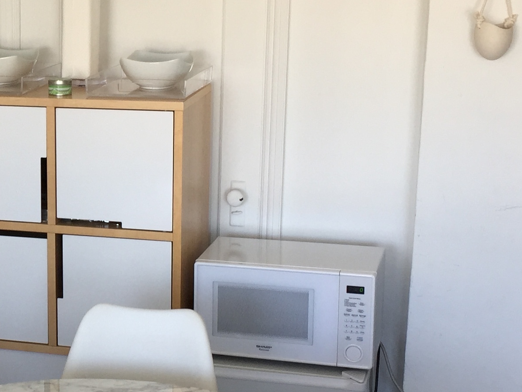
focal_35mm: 80
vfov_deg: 18.4
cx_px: 8
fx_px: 1206
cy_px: 185
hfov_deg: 23.5
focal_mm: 4.15
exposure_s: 1/60
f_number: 2.2
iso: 40
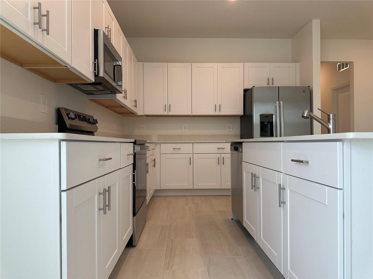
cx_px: 186
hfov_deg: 71.6
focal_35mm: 24
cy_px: 140
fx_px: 259
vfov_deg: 56.8
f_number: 1.78
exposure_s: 1/120
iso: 64
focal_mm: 6.86
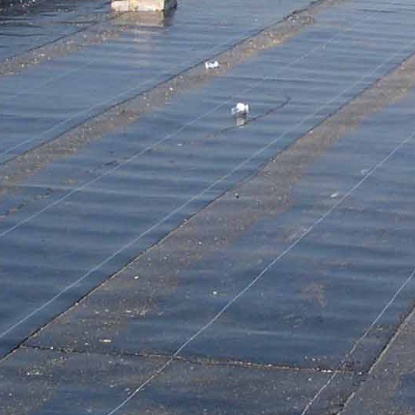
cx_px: 550
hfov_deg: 11.8
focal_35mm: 143
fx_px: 1940
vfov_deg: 12.2
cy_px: 103
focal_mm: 8
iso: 100
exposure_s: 1/172
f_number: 7.6
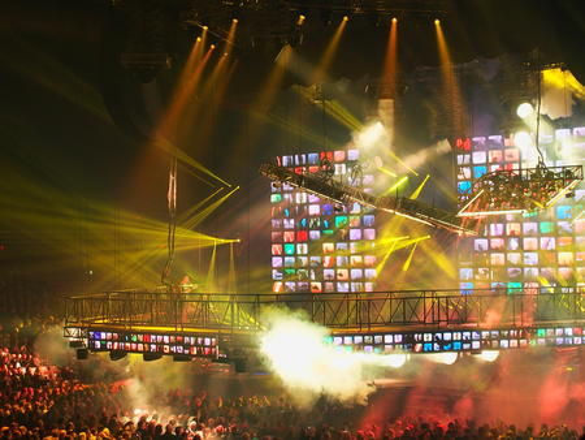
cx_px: 292
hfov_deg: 31.2
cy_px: 220
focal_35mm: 62
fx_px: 1048
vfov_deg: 23.7
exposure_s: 1/60
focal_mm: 13.2
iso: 250
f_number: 2.8
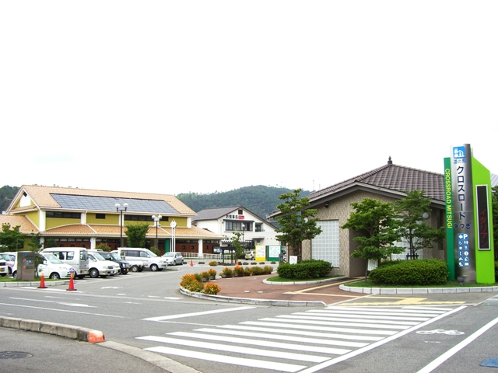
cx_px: 249
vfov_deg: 37.7
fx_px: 547
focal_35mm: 38
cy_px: 186
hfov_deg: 49.0
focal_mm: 6.2
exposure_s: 1/1000
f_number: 4.3
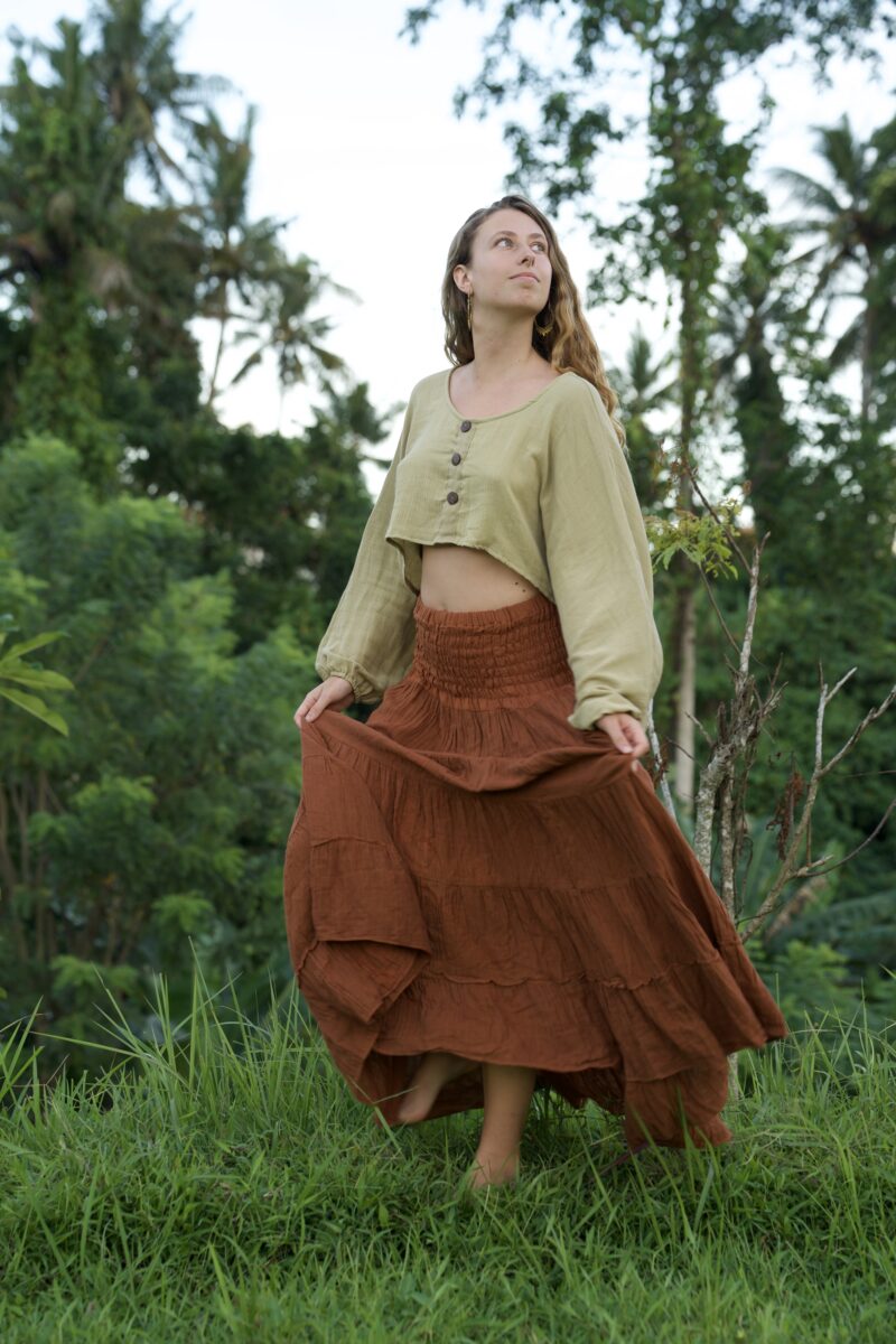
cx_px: 448
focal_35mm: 69
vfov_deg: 29.2
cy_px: 672
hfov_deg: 19.7
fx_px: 2576
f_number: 4
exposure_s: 1/160
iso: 160
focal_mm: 69
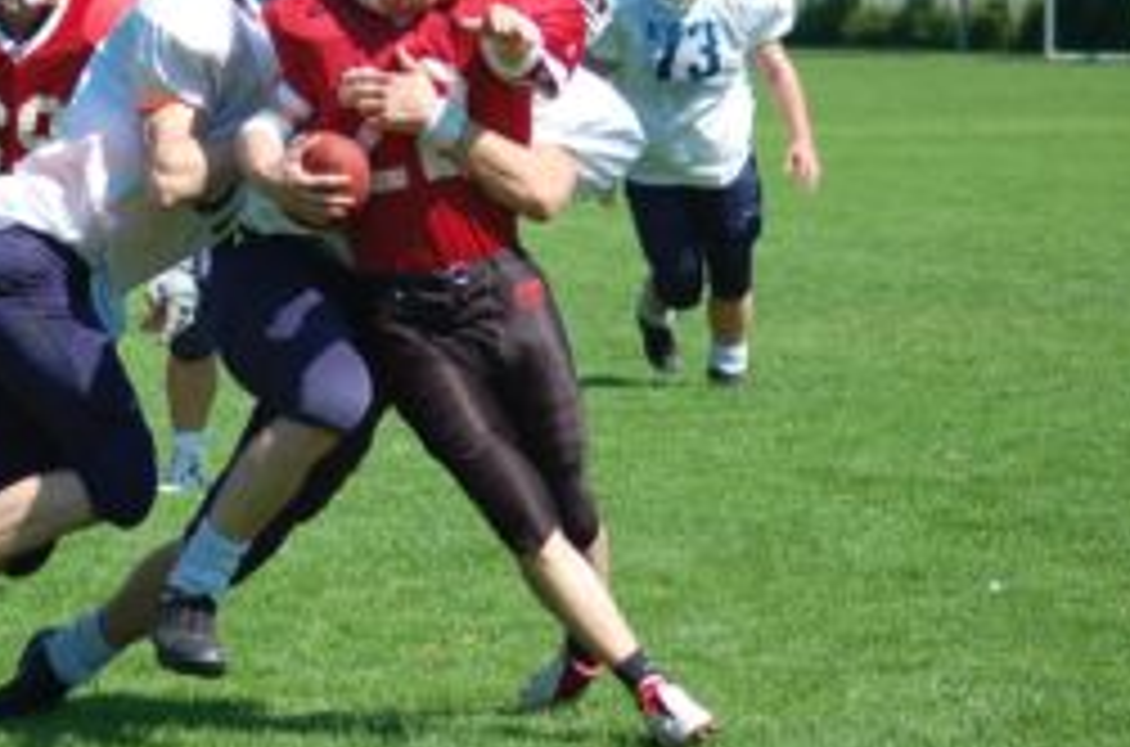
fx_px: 7295
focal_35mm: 233
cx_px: 191
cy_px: 238
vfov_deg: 5.9
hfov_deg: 8.8
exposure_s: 1/1000
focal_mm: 86
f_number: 4
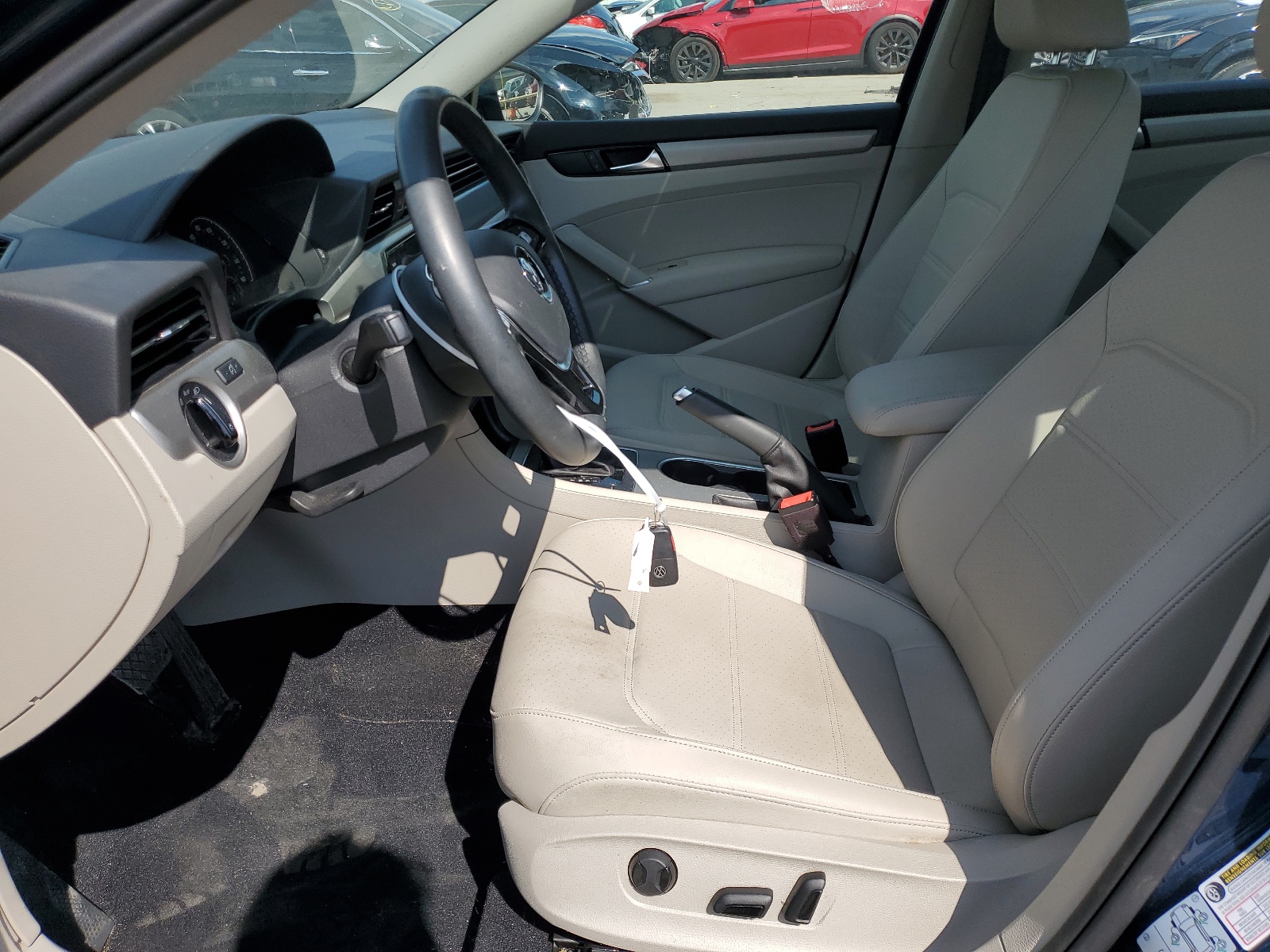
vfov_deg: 53.1
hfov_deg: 67.3
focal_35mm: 26
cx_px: 635
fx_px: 954
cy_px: 476
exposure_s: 1/2500
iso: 50
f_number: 1.5
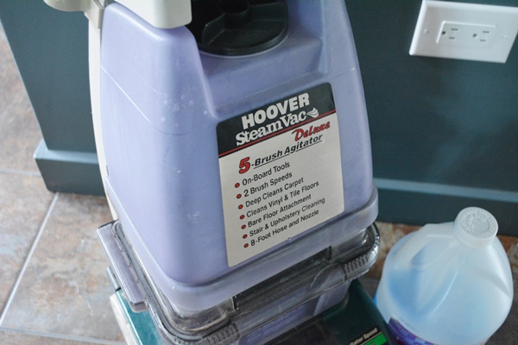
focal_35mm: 39
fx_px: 561
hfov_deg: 49.6
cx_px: 259
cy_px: 172
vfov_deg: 34.2
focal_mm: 26
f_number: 4.2
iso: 2800
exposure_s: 1/30
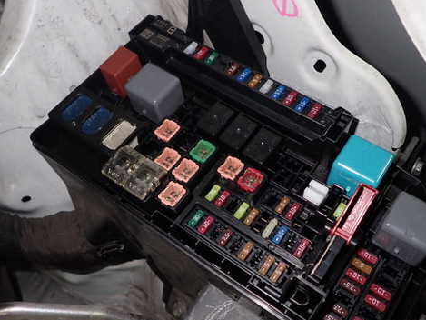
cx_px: 243
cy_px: 182
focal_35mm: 32
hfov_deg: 56.6
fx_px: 394
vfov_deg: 44.1
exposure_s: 1/30
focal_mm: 4.5
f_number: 5.6
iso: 200
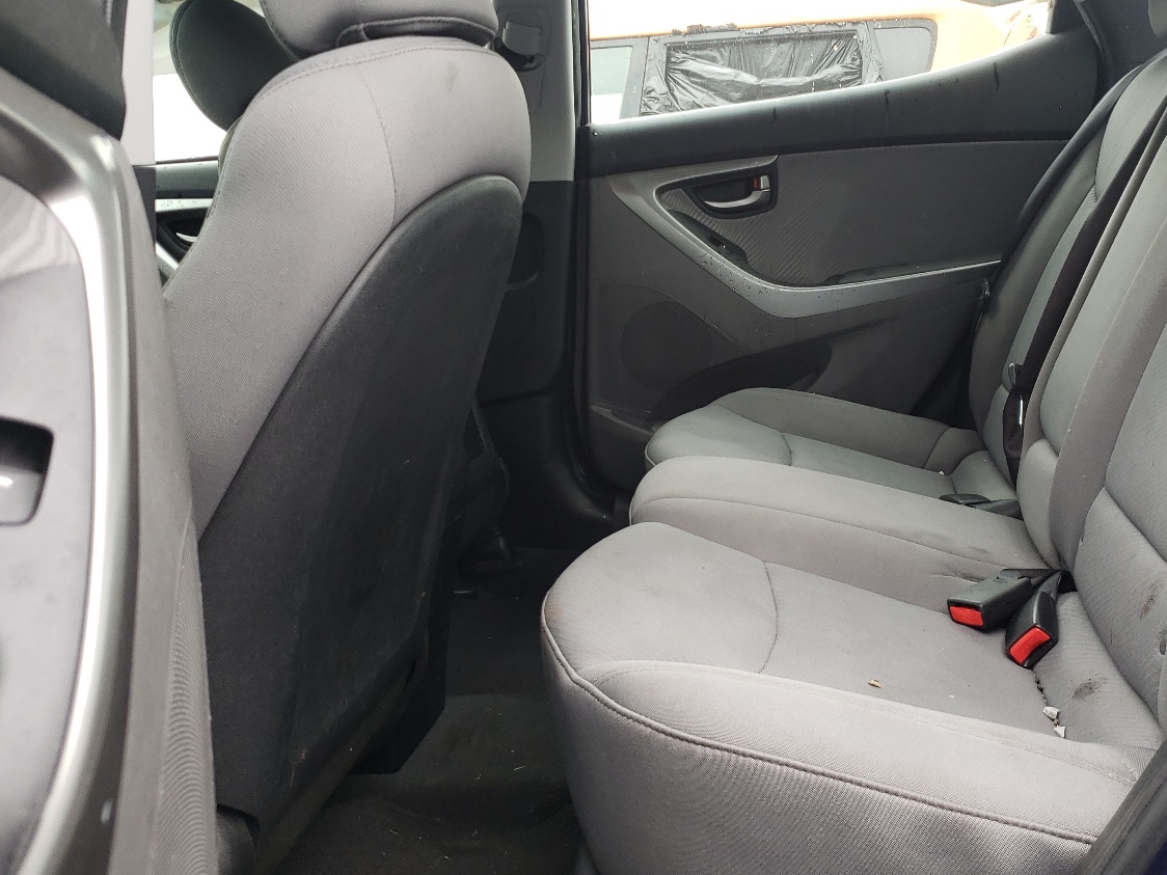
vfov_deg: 38.5
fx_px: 1247
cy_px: 349
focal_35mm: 37
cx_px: 737
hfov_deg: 49.6
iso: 50
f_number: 1.5
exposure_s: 1/132
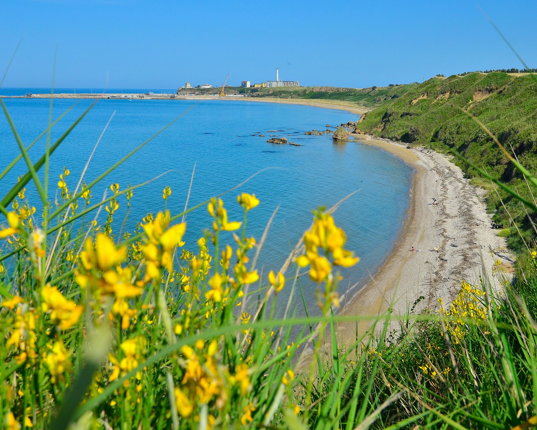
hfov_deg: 38.8
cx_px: 280
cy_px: 216
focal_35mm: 48
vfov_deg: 31.5
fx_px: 763
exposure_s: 1/1250
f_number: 8
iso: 250
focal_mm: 28
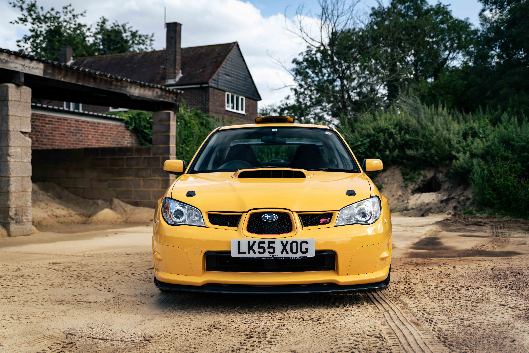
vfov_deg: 29.9
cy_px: 176
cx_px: 264
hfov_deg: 43.6
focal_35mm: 45
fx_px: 661
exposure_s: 1/400
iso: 125
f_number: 3.2
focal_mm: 45
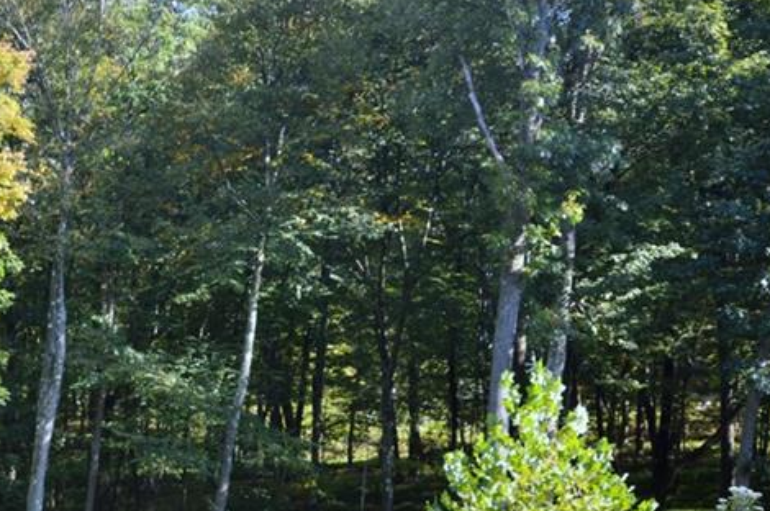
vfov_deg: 17.7
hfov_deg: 25.3
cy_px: 518
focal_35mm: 75
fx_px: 1604
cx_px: -52
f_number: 5.6
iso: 180
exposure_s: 1/125
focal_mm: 23
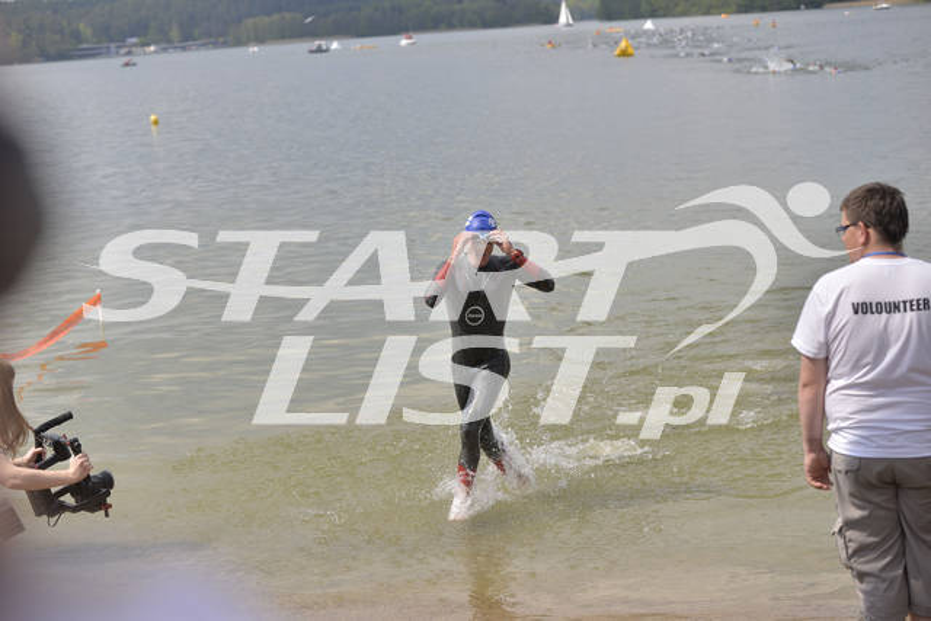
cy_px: 310
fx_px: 1811
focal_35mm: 70
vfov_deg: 19.5
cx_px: 466
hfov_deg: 28.8
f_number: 4
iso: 200
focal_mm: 70
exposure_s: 1/4000
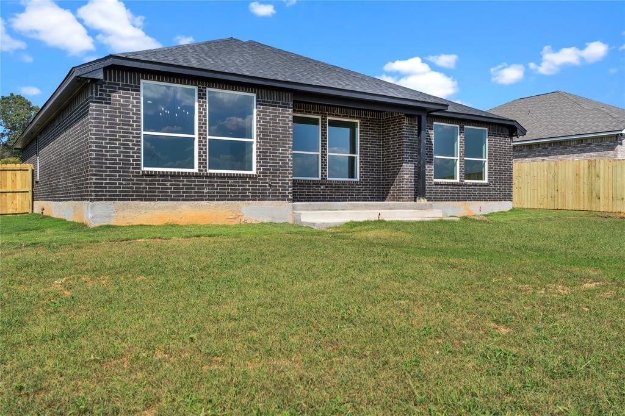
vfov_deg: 43.6
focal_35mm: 30
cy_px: 208
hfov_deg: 61.9
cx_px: 312
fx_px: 521
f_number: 5.6
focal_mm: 30
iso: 100
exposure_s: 1/640
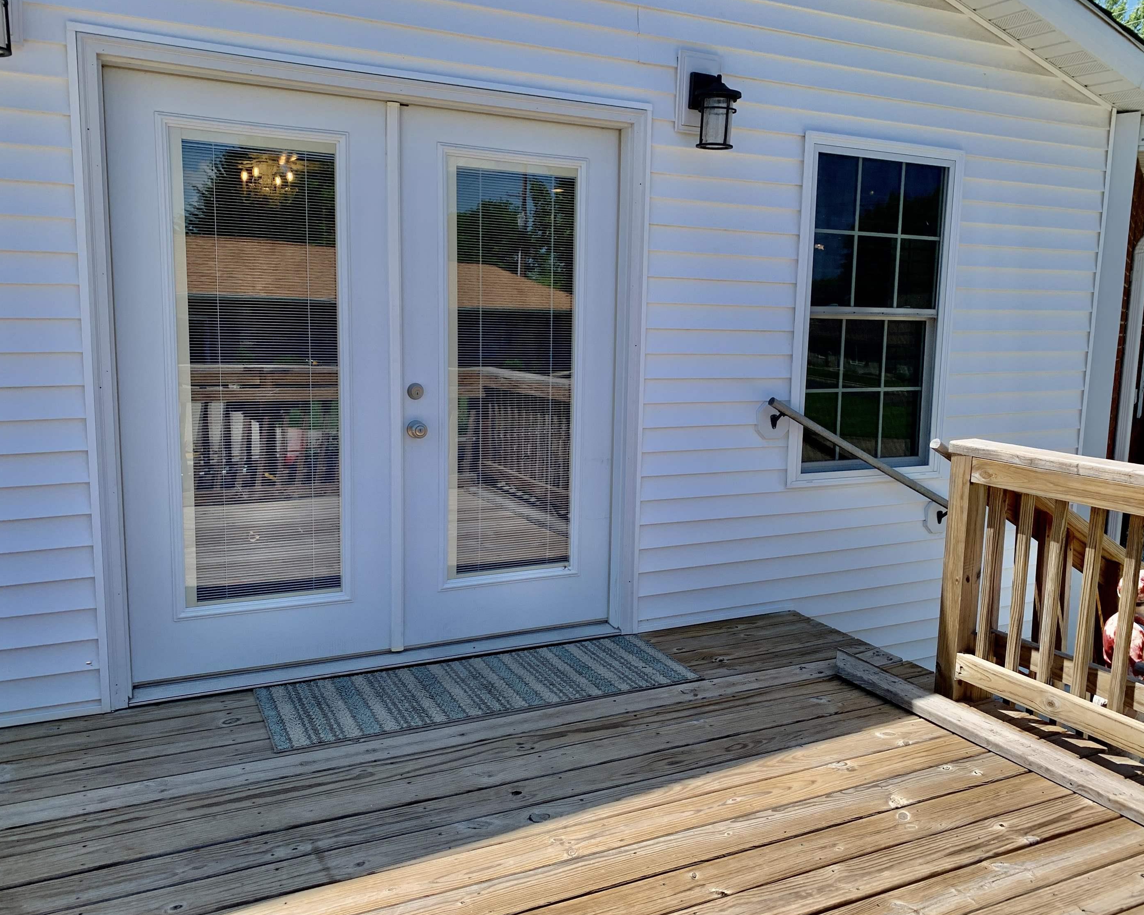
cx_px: 601
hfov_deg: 62.2
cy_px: 466
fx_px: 948
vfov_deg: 51.5
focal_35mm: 28
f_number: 1.8
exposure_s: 1/1205
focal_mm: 4.25
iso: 25
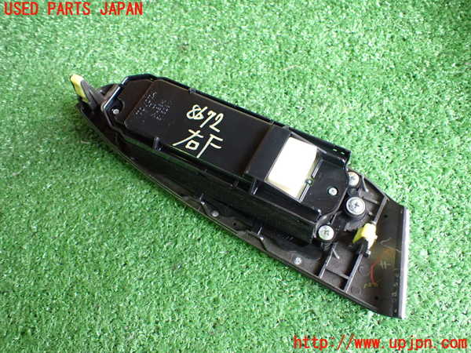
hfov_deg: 60.0
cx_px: 236
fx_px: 408
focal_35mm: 30
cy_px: 176
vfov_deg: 46.8
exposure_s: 1/40
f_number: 2.3
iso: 800
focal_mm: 5.4
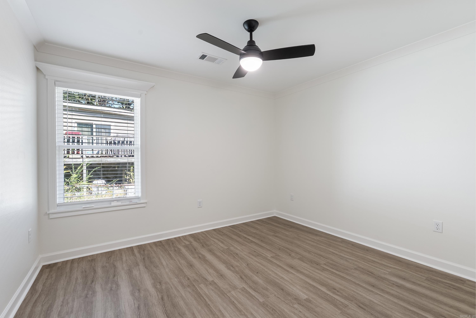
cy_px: 159
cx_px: 238
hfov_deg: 96.7
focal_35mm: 16
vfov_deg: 73.8
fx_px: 212
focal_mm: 16
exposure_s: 1/4
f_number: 9
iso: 250
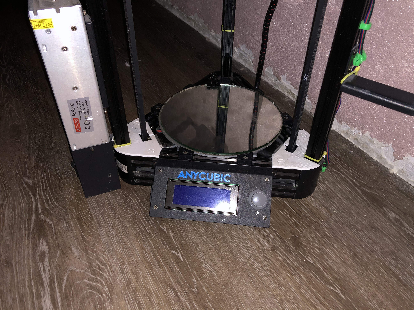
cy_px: 155
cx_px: 207
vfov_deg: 49.7
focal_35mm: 28
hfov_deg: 63.4
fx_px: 335
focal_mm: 4
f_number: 1.8
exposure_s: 1/17
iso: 40
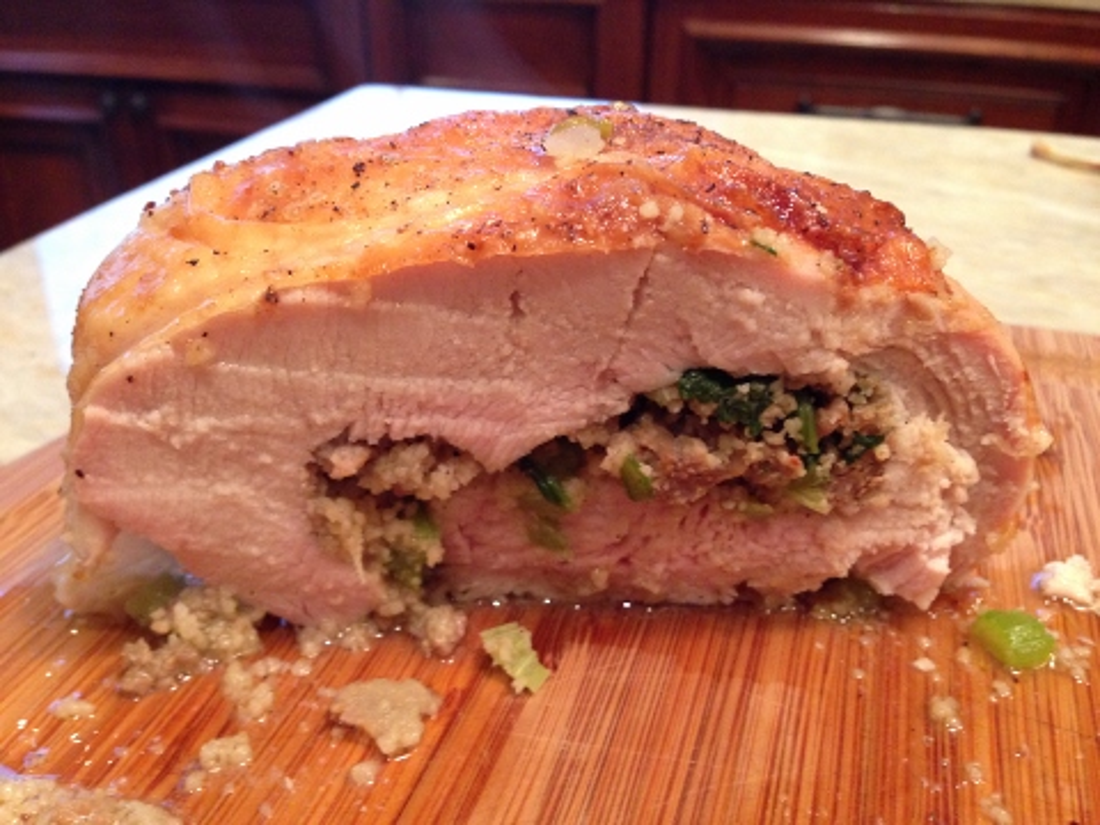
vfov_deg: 42.9
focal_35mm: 33
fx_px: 1049
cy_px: 412
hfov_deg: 55.4
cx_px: 550
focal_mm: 4.12
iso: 320
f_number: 2.4
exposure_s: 1/20
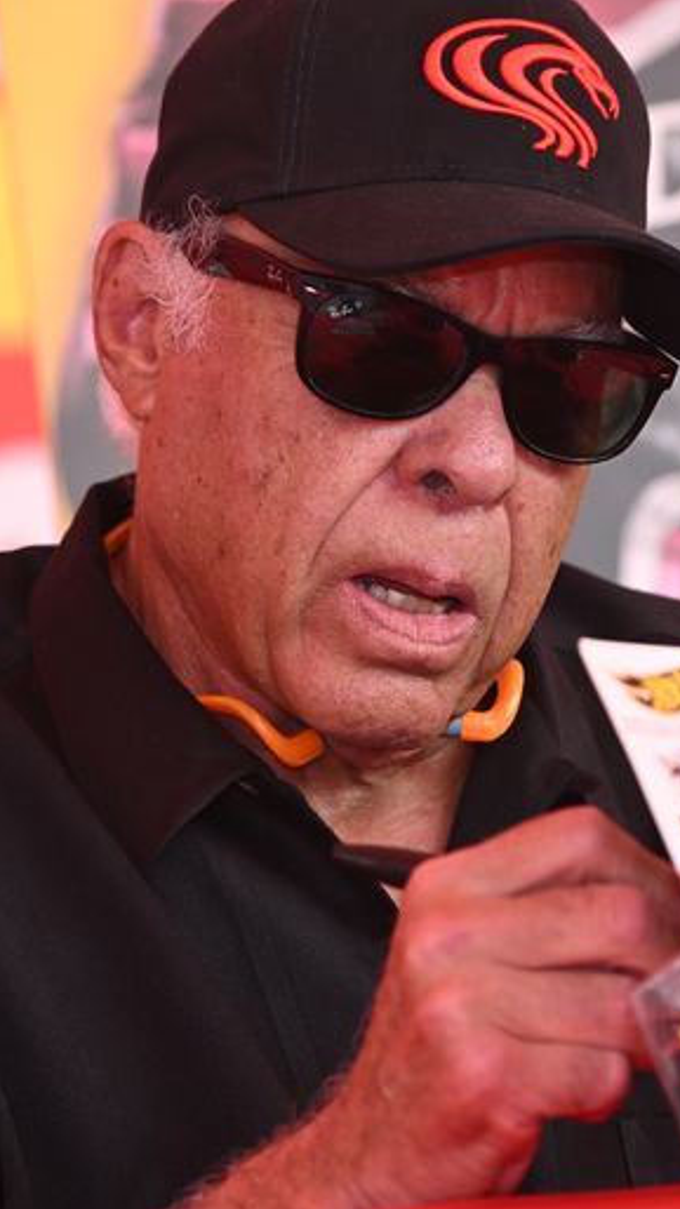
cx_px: 421
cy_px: 604
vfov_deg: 9.7
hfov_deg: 5.5
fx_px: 7119
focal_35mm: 222
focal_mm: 140
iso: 640
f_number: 5.6
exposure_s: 1/400
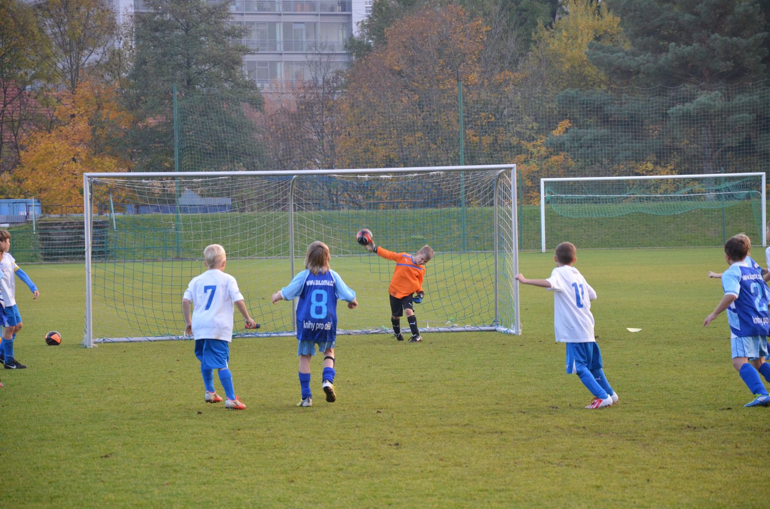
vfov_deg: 8.7
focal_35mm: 158
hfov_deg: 13.1
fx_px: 3361
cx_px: 385
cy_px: 254
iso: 1600
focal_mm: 105
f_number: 5.6
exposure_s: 1/250
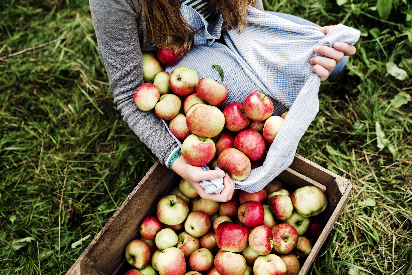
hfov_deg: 54.4
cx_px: 206
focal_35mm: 35
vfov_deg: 37.9
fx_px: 401
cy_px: 138
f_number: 2.8
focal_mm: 35
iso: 100
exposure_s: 1/1250
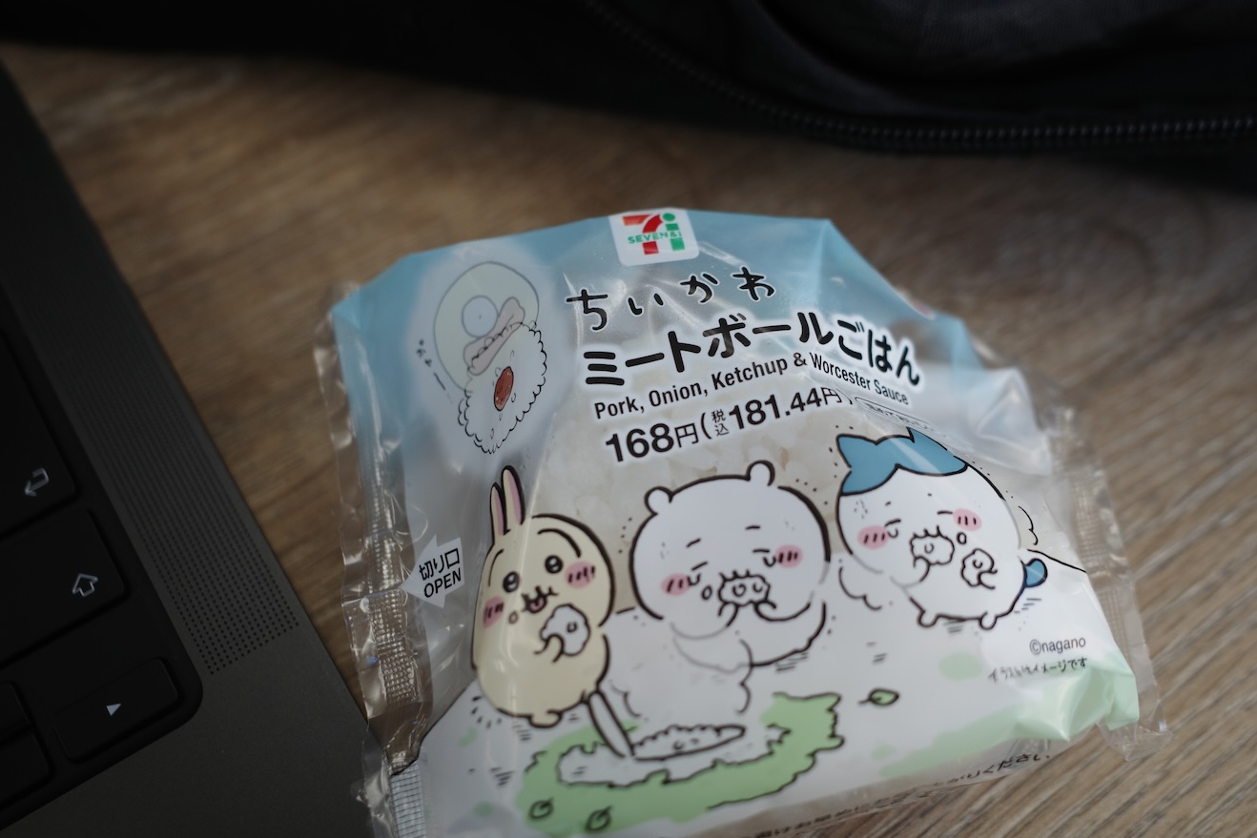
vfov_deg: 38.8
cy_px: 482
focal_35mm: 34
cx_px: 709
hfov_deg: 55.6
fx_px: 1187
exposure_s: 1/80
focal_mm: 18.3
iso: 100
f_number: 2.8
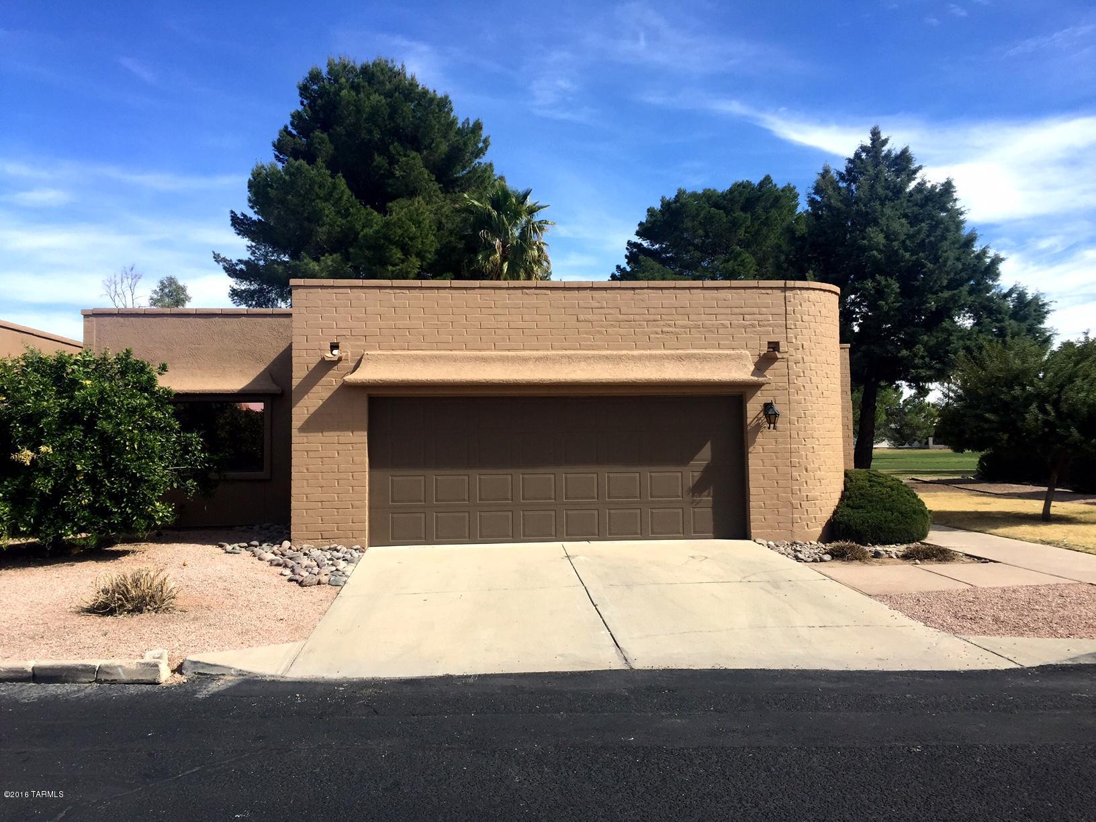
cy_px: 411
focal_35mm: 29
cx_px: 548
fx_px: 918
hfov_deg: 61.7
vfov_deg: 48.2
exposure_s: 1/1464
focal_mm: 4.15
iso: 32
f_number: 2.2
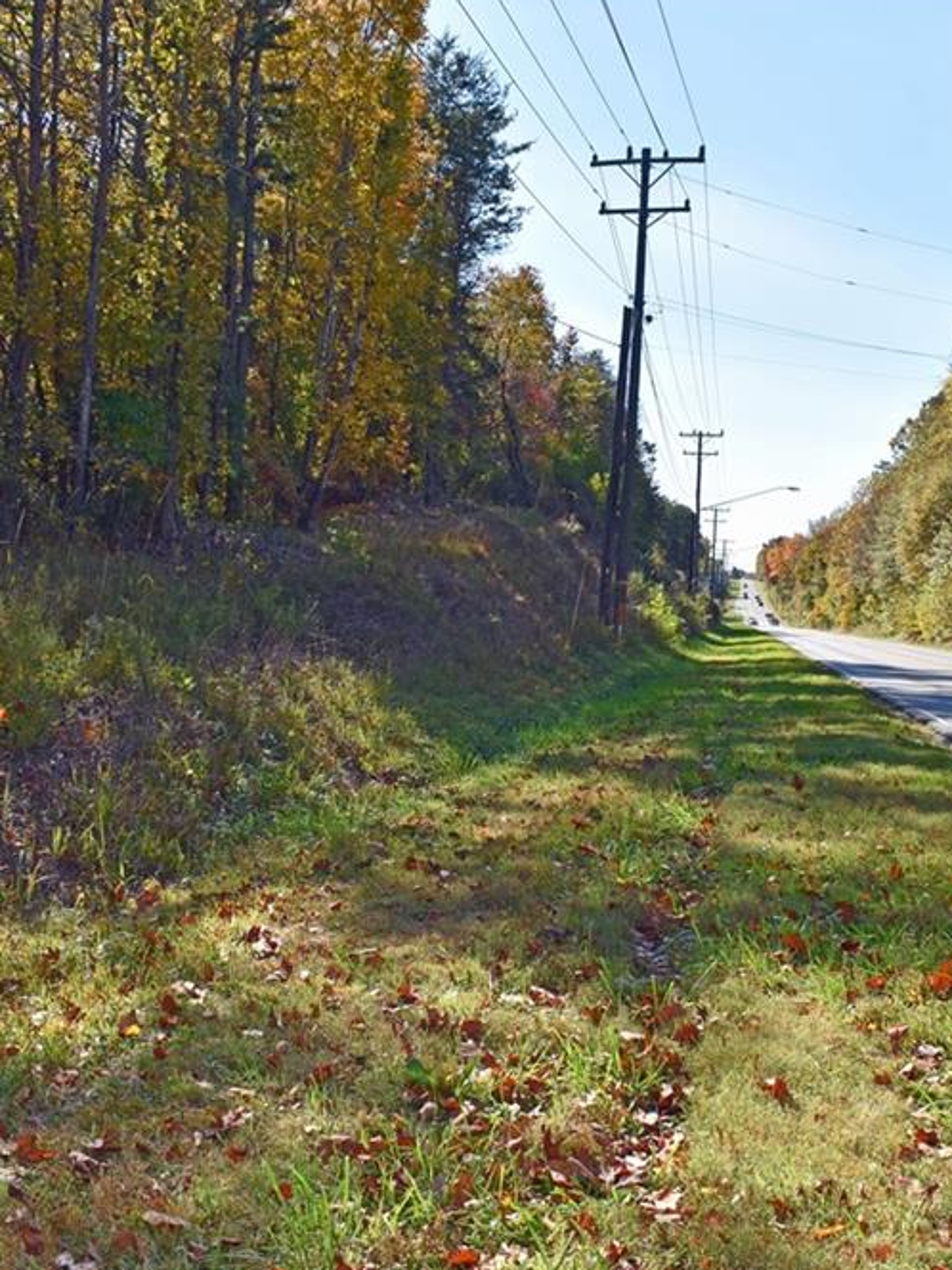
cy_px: 635
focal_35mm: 40
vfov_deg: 46.8
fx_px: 1467
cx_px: 551
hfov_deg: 35.9
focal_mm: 18
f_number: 7.1
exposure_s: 1/200
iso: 100
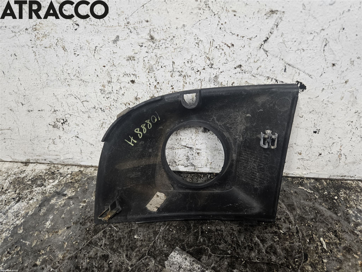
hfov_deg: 73.9
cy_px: 136
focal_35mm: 23
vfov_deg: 58.9
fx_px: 241
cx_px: 181
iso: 400
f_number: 1.8
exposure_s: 1/100
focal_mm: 5.4
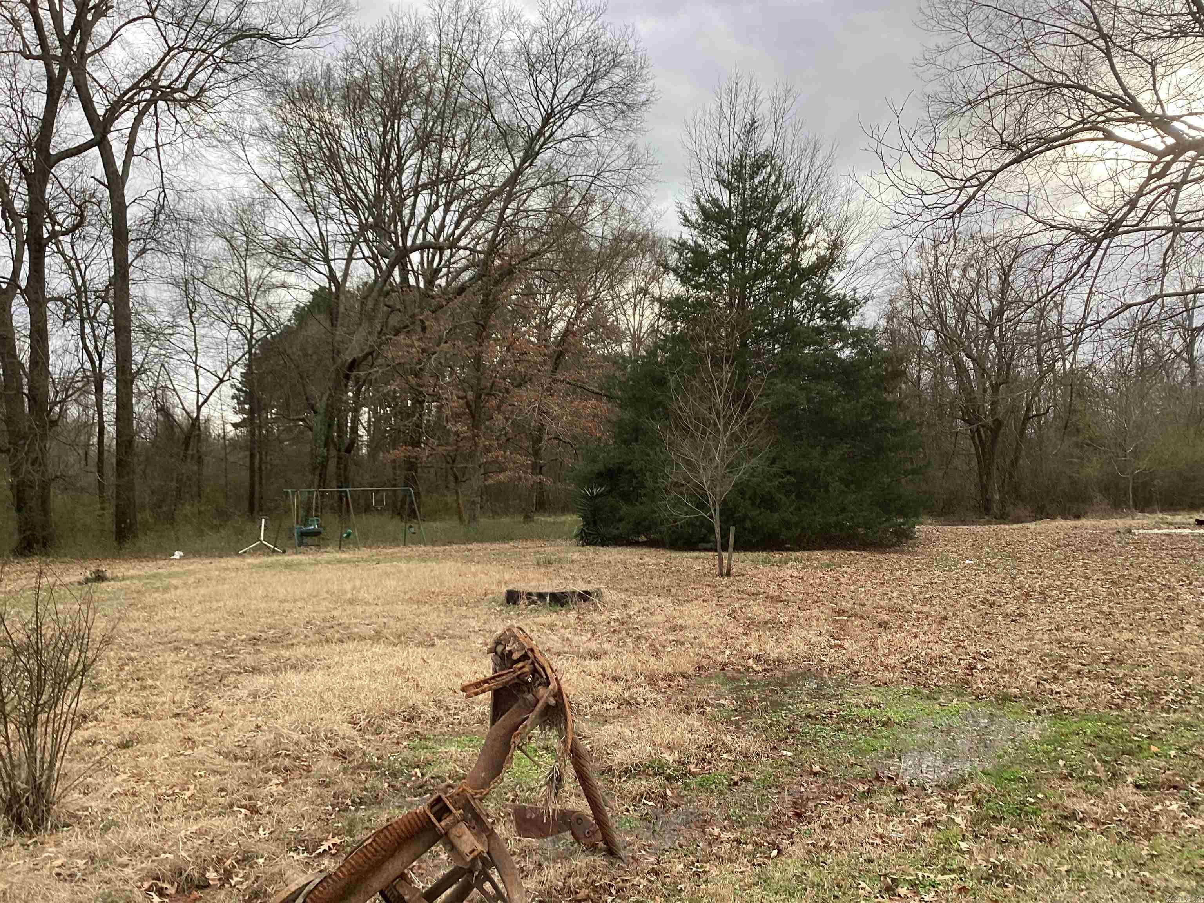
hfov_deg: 58.4
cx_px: 602
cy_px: 452
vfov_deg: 45.4
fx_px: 1078
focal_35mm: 31
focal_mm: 3.3
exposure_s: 1/120
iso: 32
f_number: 2.4
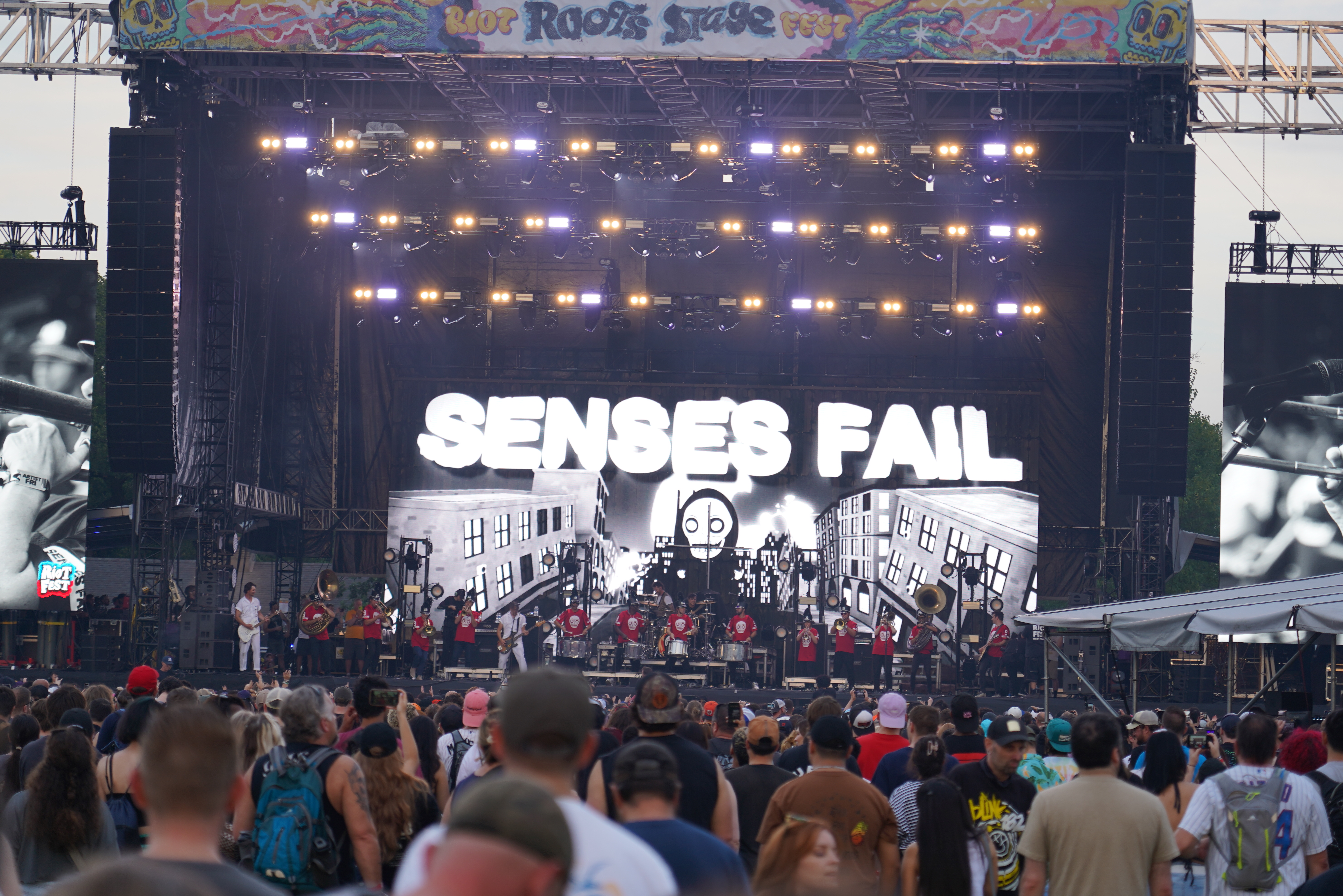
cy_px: 449
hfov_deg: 19.3
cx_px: 677
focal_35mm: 106
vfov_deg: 12.9
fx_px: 3954
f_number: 4
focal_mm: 105
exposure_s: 1/125
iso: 160
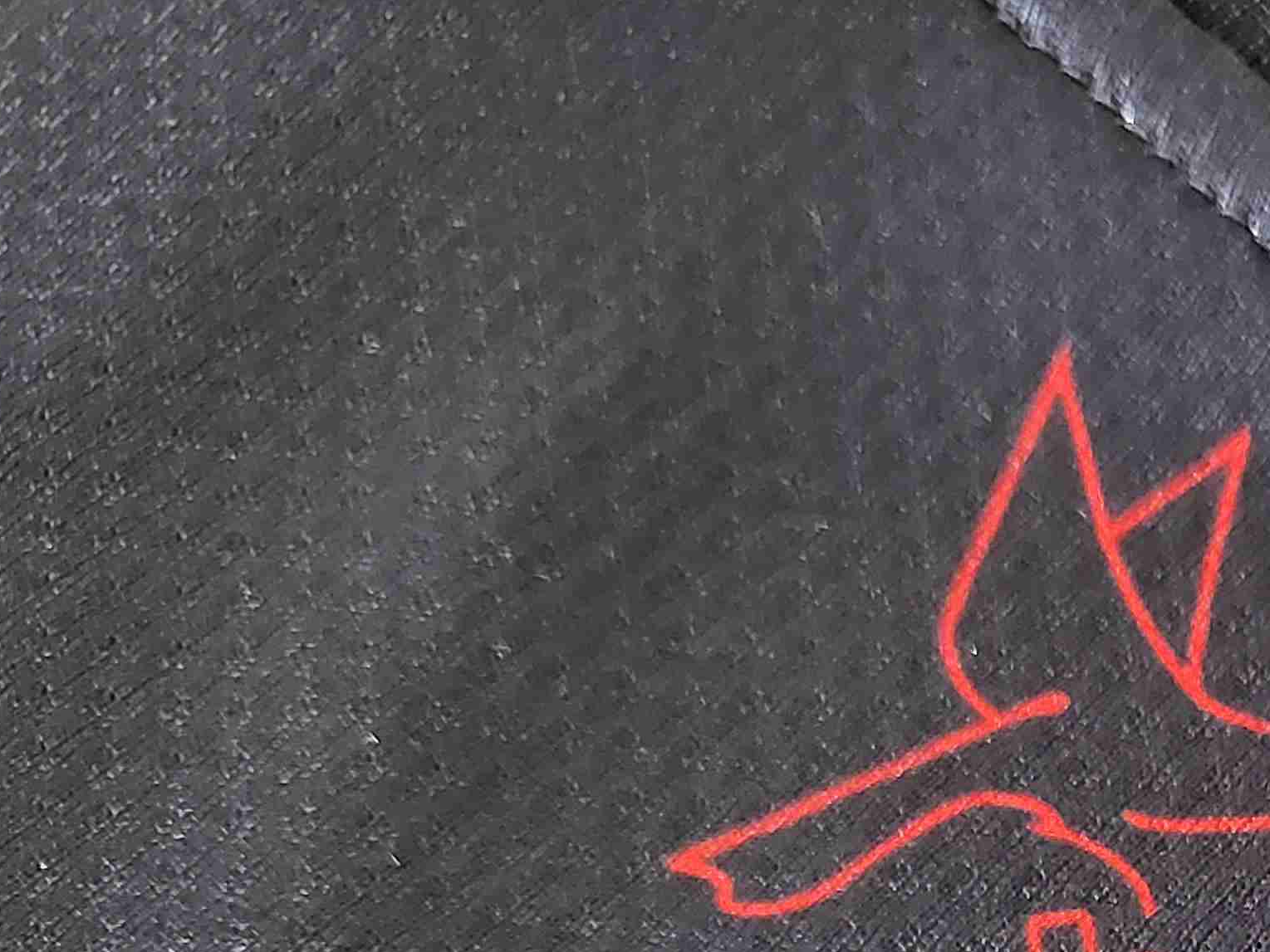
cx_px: 1516
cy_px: 1244
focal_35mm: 68
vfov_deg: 19.8
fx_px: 2495
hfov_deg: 25.7
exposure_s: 1/50
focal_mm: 4.25
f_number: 1.8
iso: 800
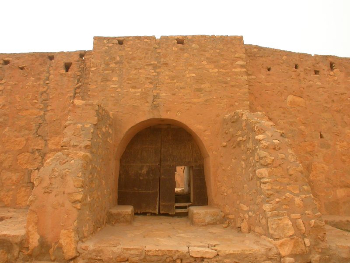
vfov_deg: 37.7
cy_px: 132
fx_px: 384
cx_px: 175
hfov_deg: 49.0
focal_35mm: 38
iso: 100
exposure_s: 1/178
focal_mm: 7.85
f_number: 5.3
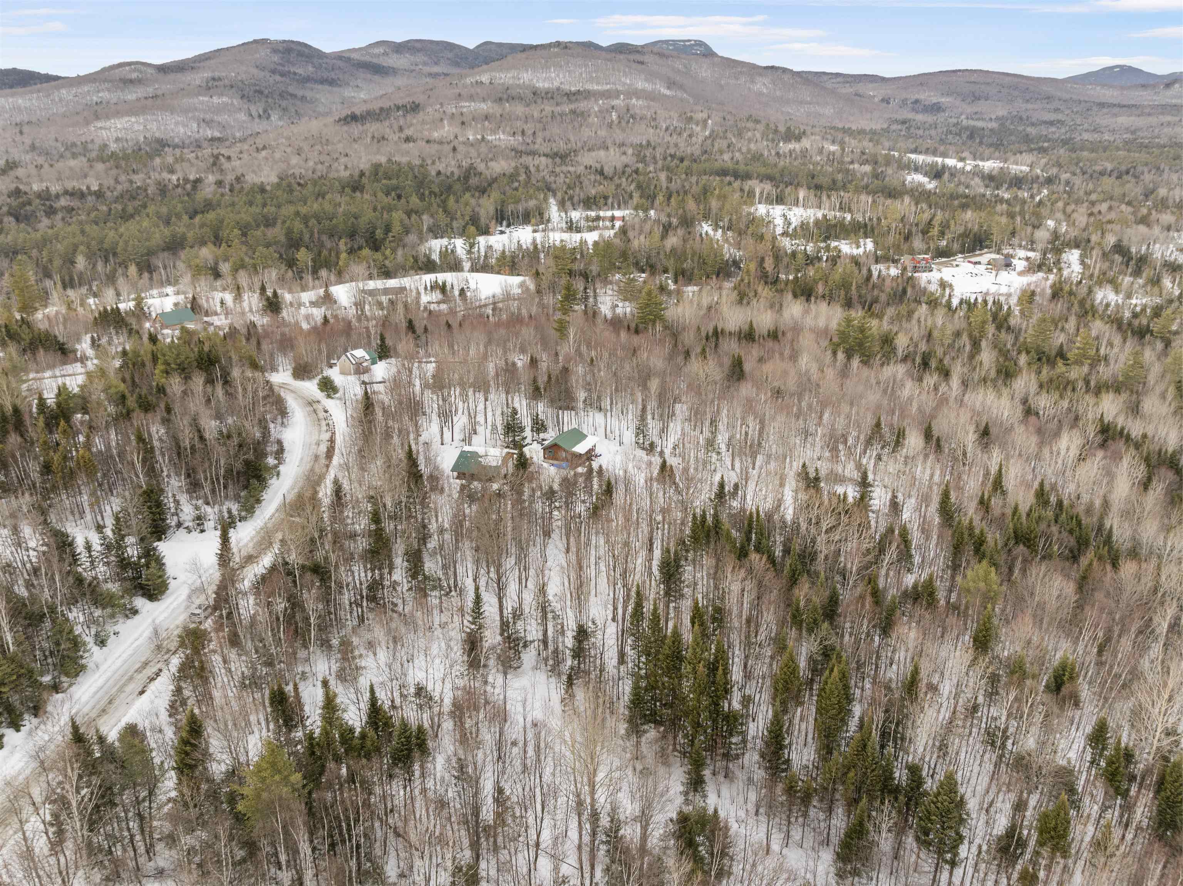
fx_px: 820
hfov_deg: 71.6
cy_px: 443
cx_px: 592
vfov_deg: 56.8
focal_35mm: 24
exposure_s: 1/500
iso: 120
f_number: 2.8
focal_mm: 12.29
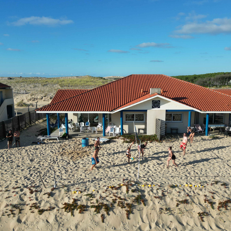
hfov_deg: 53.9
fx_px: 226
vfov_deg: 54.0
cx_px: 130
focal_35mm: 30
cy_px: 118
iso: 100
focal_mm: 6.72
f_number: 1.7
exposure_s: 1/2500
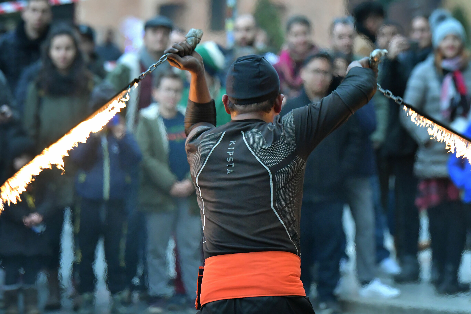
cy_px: 157
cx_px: 236
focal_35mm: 210
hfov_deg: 9.8
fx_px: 2747
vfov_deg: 6.5
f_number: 3.5
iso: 3200
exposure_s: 1/640
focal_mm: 140
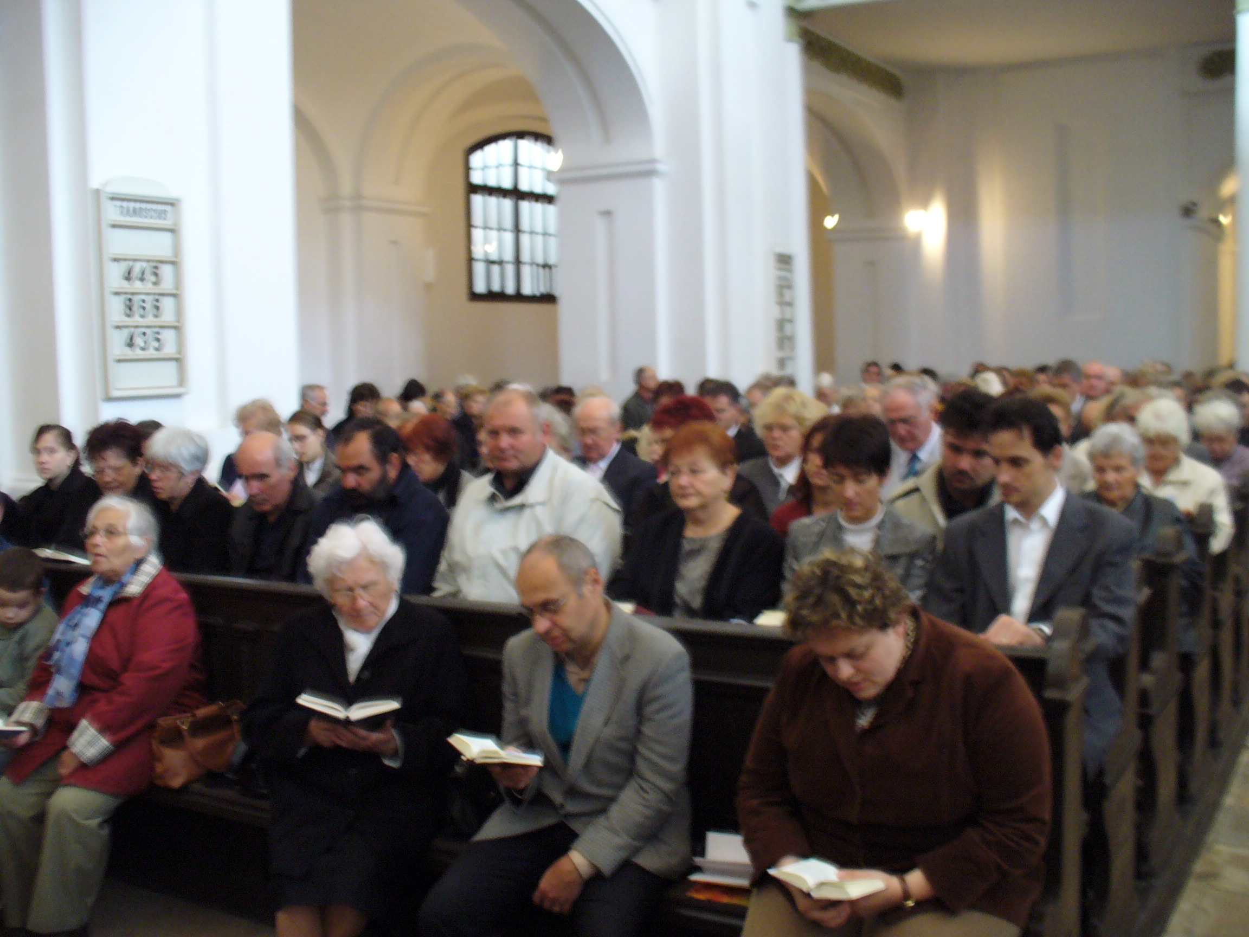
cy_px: 468
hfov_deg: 50.1
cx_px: 624
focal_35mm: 37
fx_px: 1335
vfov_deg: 38.7
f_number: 2.8
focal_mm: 6.1
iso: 200
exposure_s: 1/8
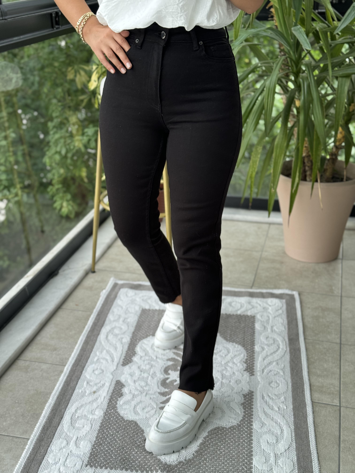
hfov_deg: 30.3
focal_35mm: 48
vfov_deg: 39.7
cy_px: 236
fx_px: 656
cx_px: 178
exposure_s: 1/60
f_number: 1.78
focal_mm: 6.76
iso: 200
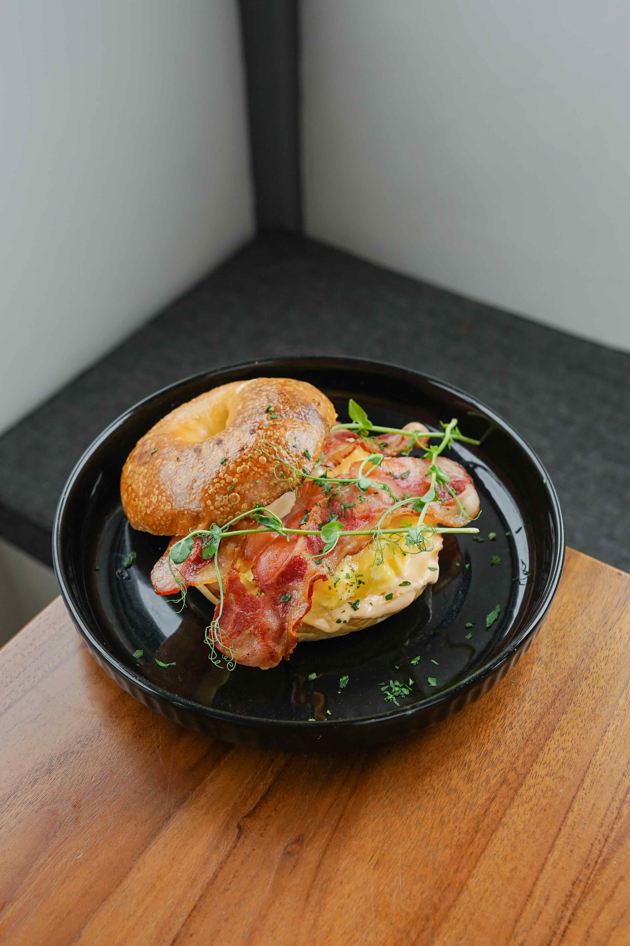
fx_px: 1102
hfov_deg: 31.9
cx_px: 315
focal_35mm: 42
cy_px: 473
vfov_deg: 46.4
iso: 125
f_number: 4.5
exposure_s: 1/100
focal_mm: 28
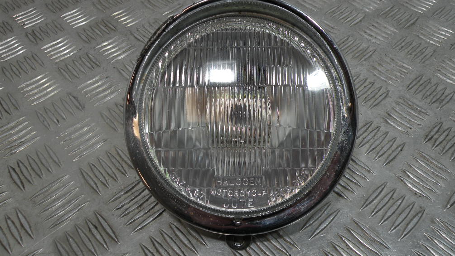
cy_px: 98
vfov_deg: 38.7
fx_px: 362
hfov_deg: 64.3
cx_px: 232
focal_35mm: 30
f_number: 3.5
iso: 64
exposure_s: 1/105
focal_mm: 4.7
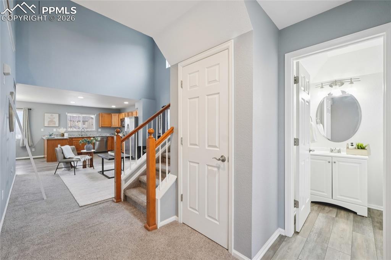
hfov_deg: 100.4
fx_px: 163
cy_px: 130
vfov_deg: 77.3
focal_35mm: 15
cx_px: 196
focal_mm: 10
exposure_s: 1/10
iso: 800
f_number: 8
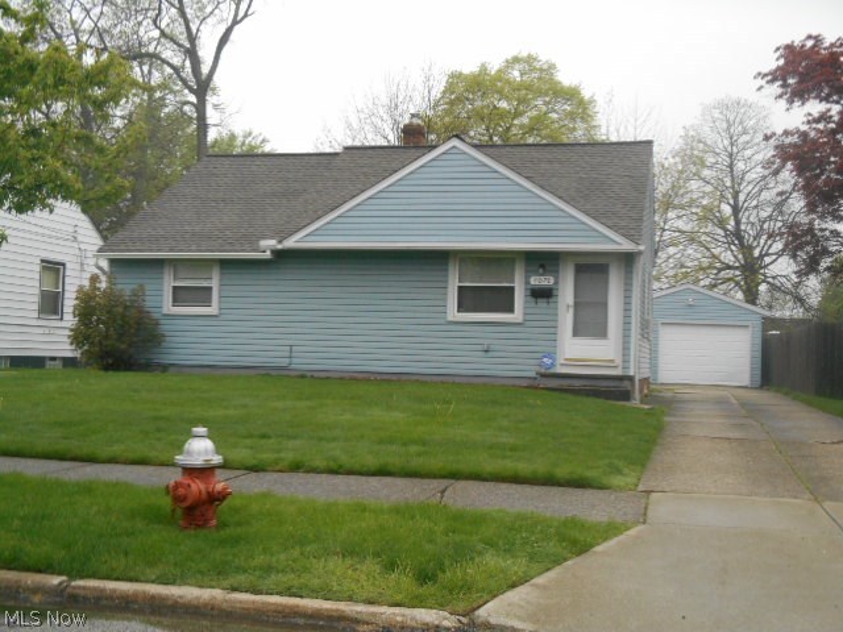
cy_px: 316
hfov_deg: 41.2
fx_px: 1120
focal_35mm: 46
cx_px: 422
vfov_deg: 31.5
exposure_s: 1/250
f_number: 4
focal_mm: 8.3
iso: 400
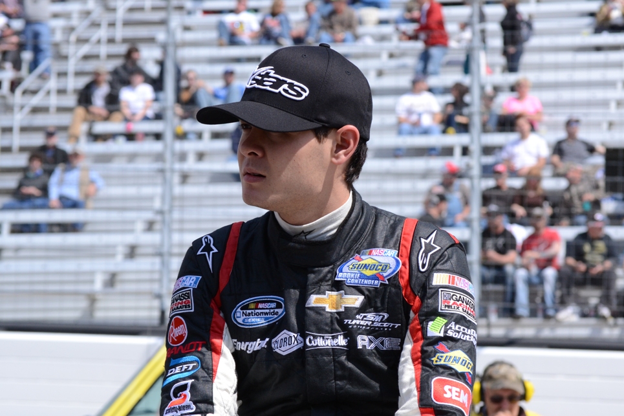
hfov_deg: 16.1
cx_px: 312
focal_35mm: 128
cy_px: 208
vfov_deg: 10.8
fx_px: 2209
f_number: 8
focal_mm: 85
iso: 400
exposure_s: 1/1000
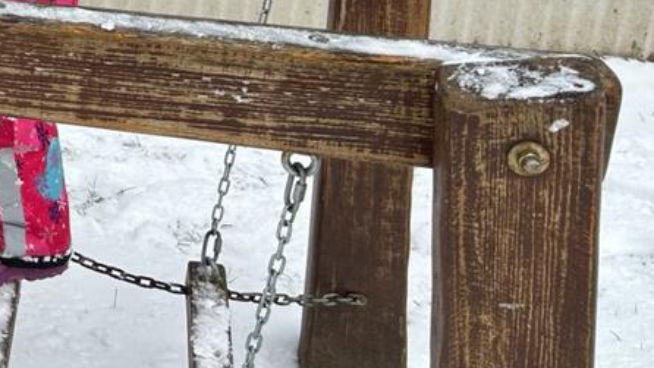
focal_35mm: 85
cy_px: -111
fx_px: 1474
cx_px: -320
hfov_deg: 21.2
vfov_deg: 13.7
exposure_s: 1/733
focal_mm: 5.7
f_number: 1.5
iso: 50
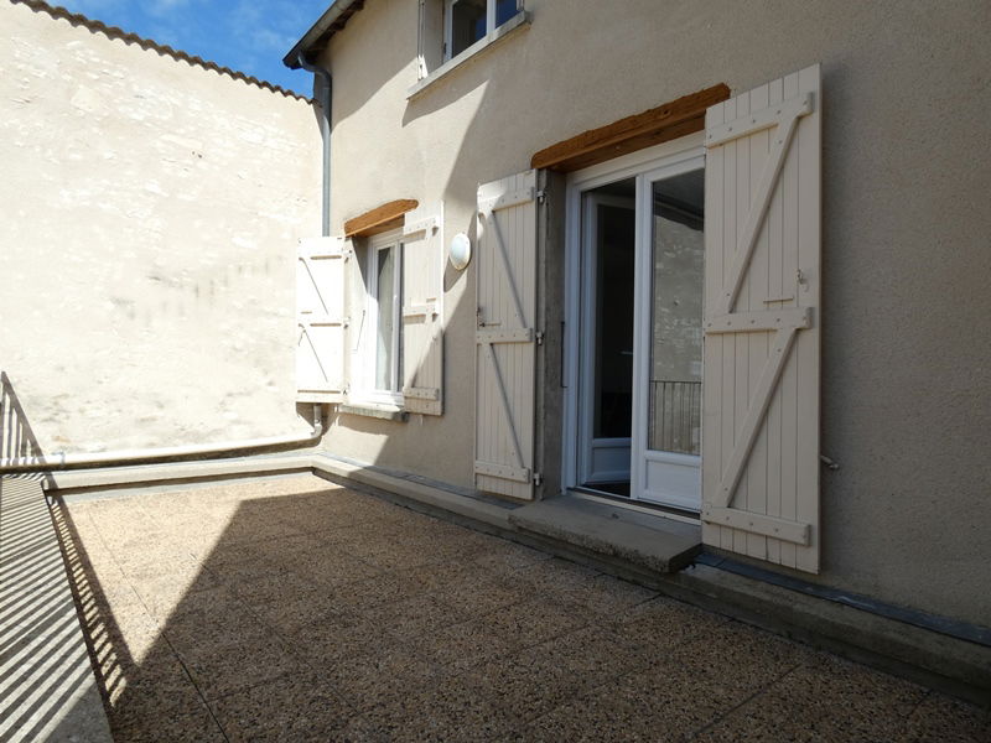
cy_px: 372
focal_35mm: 20
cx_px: 496
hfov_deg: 81.7
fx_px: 573
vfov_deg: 66.0
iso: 80
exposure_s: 1/800
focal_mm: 3.6
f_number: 3.2
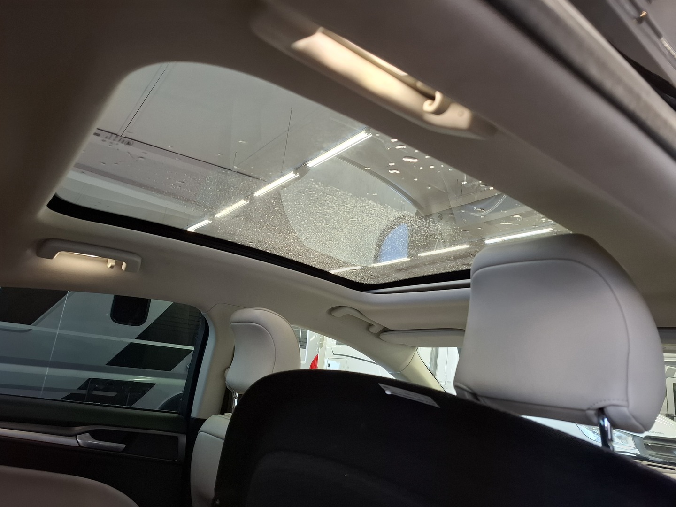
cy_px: 254
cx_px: 338
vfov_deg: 58.9
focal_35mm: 23
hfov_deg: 73.9
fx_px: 449
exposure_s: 1/50
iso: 250
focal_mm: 5.54
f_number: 1.8
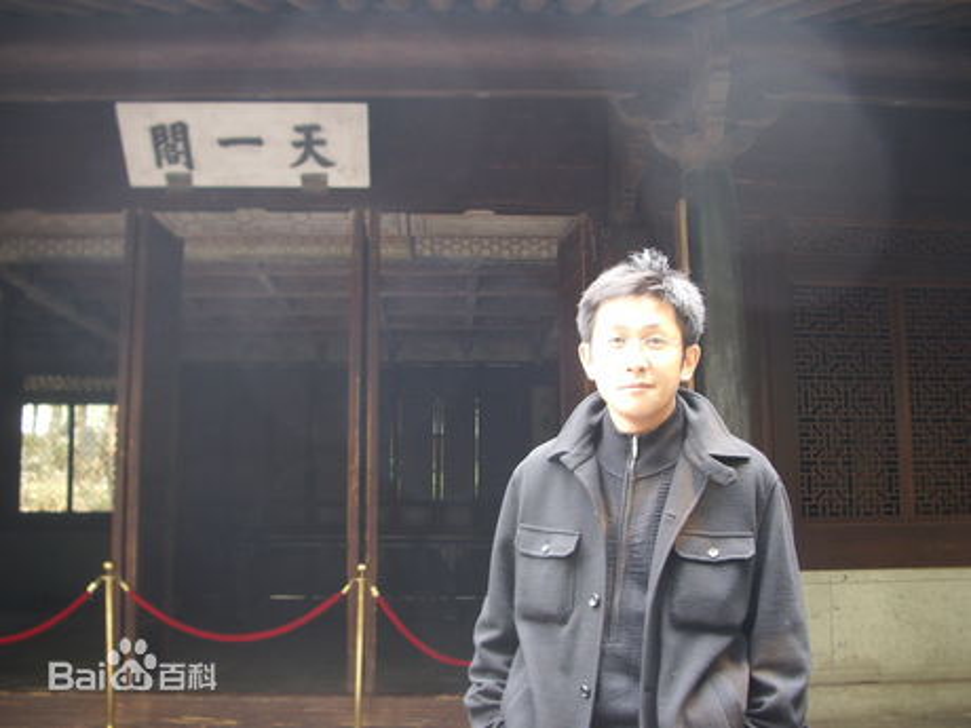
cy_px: 364
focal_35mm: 35
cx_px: 486
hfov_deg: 52.6
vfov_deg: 40.7
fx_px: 982
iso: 100
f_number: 2.6
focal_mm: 5.8
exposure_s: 1/13
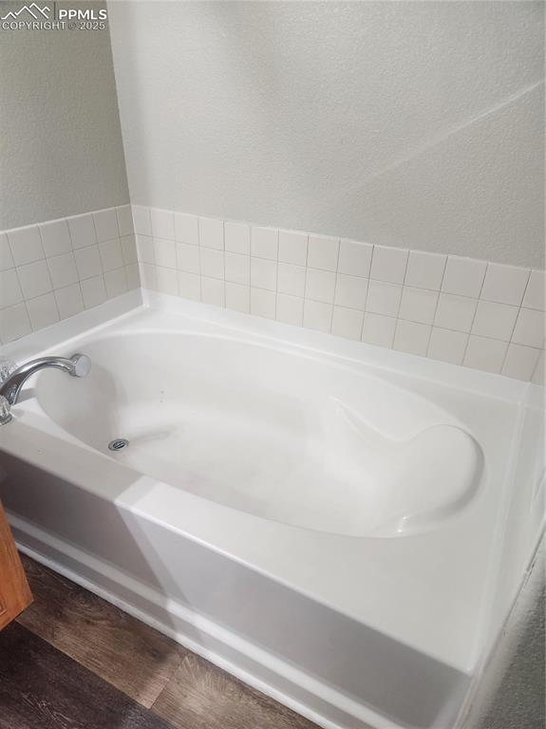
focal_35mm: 23
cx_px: 273
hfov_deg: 58.8
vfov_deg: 74.0
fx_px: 484
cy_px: 364
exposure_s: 1/120
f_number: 1.8
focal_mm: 5.4
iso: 400
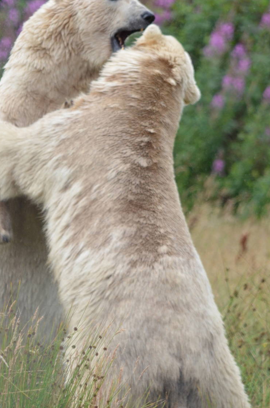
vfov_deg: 1.9
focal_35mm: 1073
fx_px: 12119
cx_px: 91
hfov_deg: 1.3
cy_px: 220
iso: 640
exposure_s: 1/500
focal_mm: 500
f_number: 10
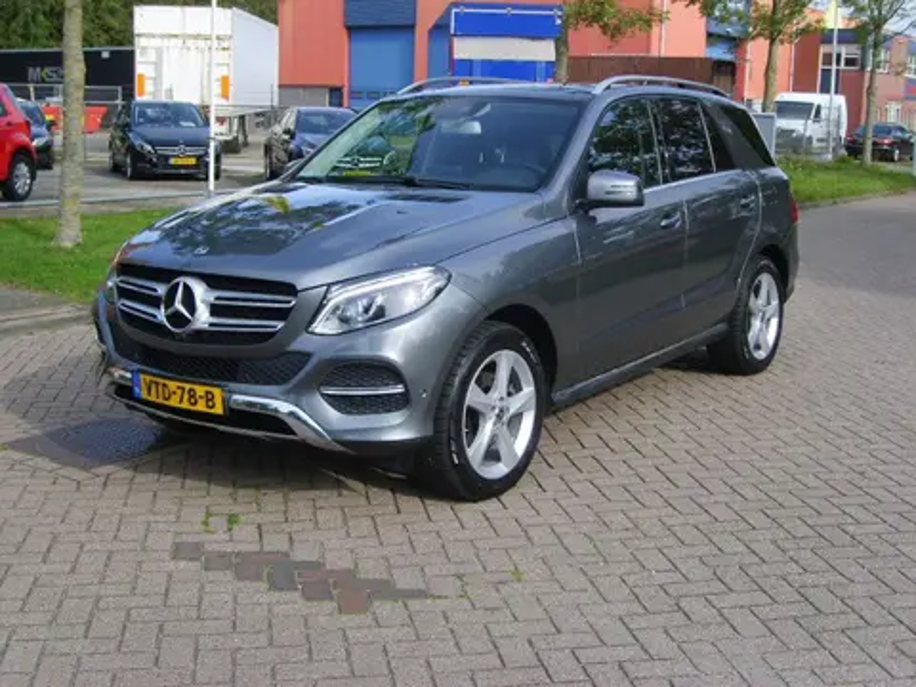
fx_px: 1138
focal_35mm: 43
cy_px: 344
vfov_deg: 33.6
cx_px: 458
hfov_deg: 43.9
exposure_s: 1/350
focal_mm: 7.2
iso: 50
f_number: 3
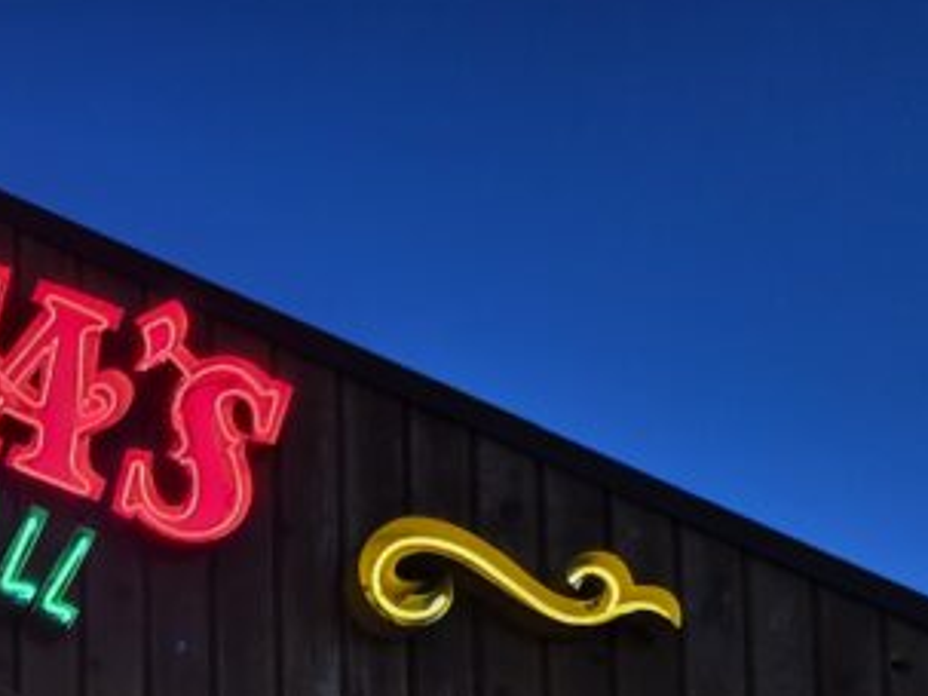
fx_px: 1179
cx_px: -481
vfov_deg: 23.1
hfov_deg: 27.9
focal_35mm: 44
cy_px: 1156
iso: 200
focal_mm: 2.2
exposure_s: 1/120
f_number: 1.9
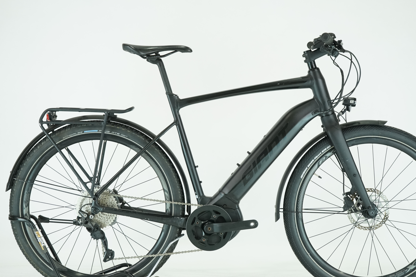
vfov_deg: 19.7
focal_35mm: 69
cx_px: 229
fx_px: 797
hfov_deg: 29.2
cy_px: 141
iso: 1600
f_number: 5.6
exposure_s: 1/200
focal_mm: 62
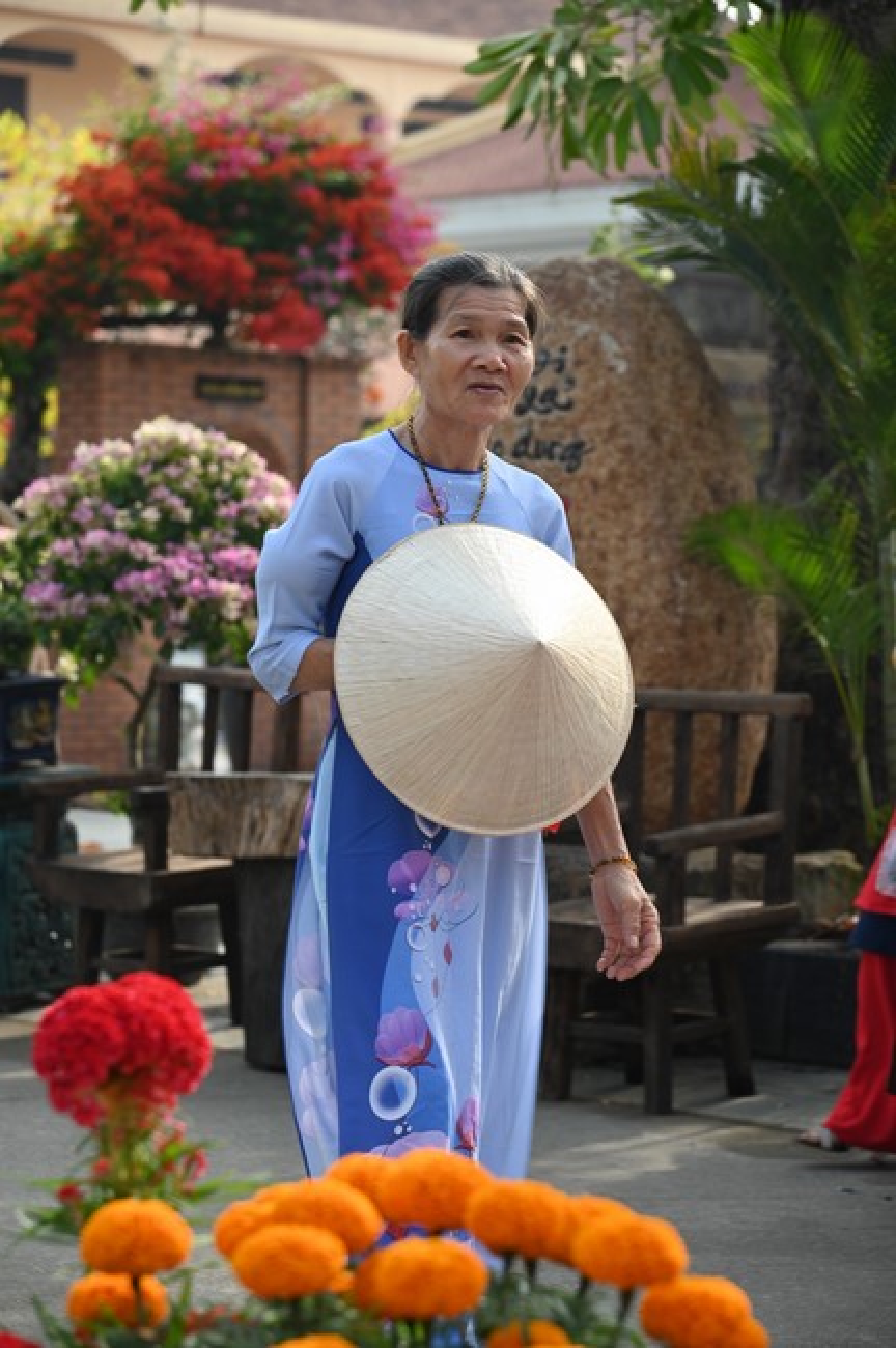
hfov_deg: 13.0
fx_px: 3928
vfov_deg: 19.5
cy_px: 674
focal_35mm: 105
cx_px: 448
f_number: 5.6
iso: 200
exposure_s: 1/250
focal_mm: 105
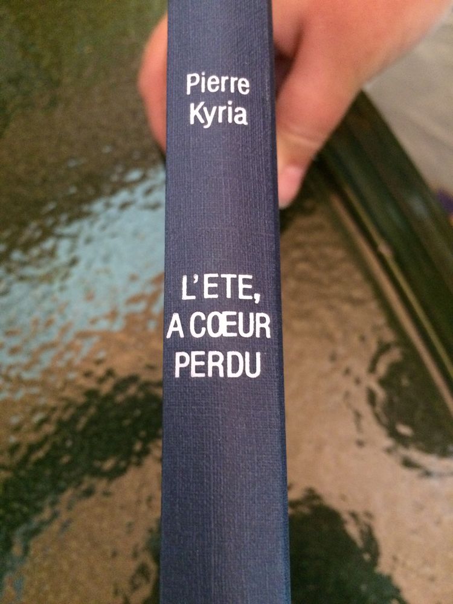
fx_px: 506
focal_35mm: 29
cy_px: 302
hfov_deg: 48.2
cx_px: 226
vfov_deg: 61.7
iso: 500
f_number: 2.2
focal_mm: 4.15
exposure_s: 1/17
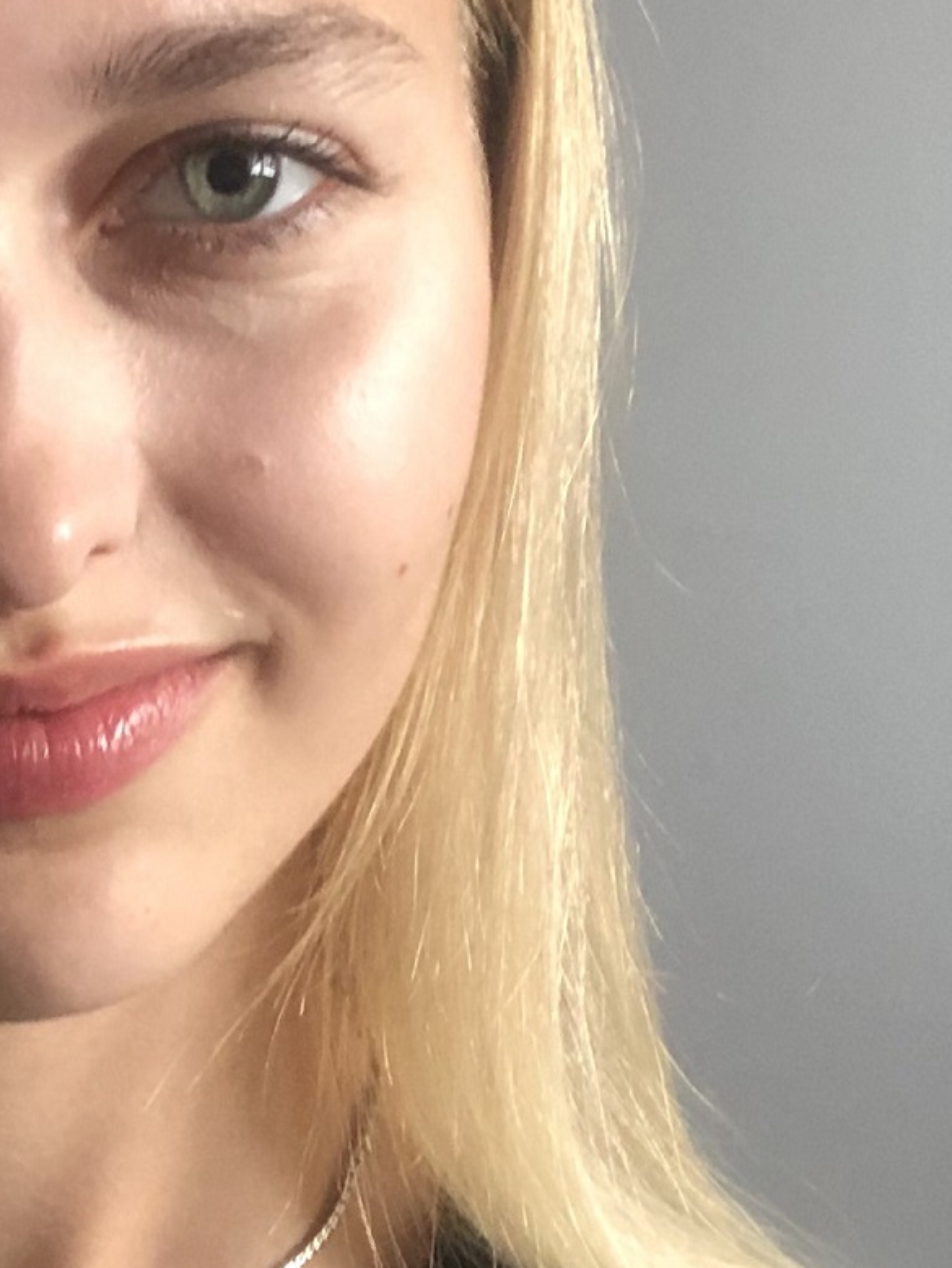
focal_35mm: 82
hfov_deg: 17.4
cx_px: -78
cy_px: 509
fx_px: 3004
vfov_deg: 23.8
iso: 160
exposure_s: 1/60
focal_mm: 2.87
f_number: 2.2
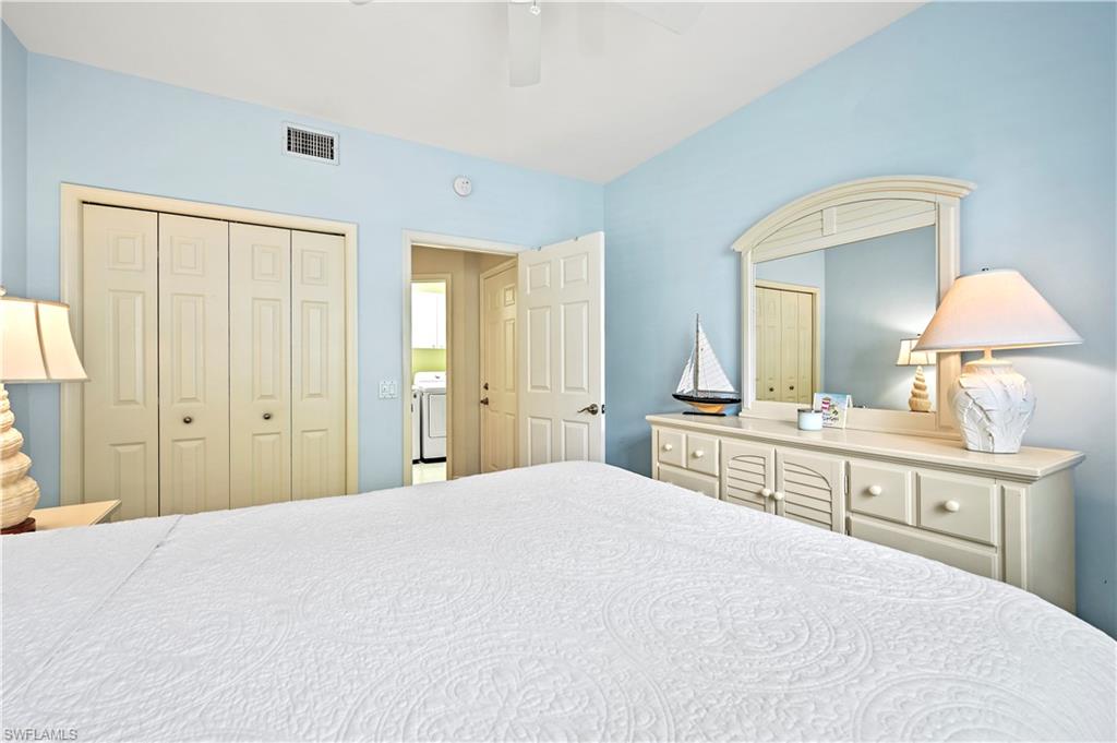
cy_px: 372
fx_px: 434
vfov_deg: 81.1
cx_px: 558
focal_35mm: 14
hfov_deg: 104.3
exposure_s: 1/1.67
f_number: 8
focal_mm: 14
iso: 100
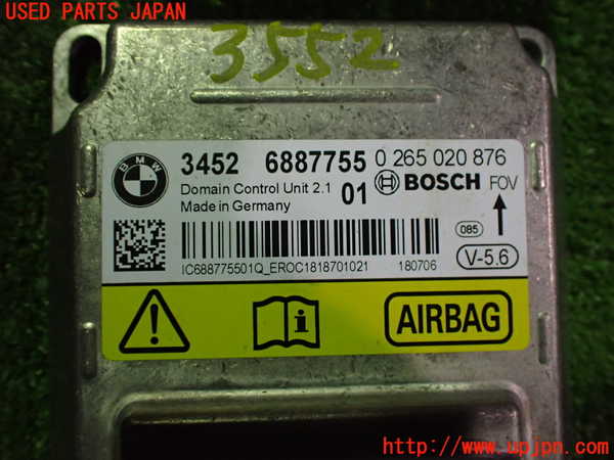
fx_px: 532
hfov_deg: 60.0
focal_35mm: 30
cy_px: 230
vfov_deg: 46.8
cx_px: 307
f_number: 2.3
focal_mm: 5.4
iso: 640
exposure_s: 1/125
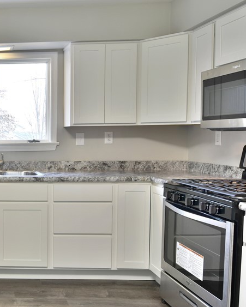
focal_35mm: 38
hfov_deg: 32.9
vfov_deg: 47.9
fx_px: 346
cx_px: -42
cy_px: 154
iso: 200
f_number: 5.6
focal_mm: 14
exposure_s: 1/8
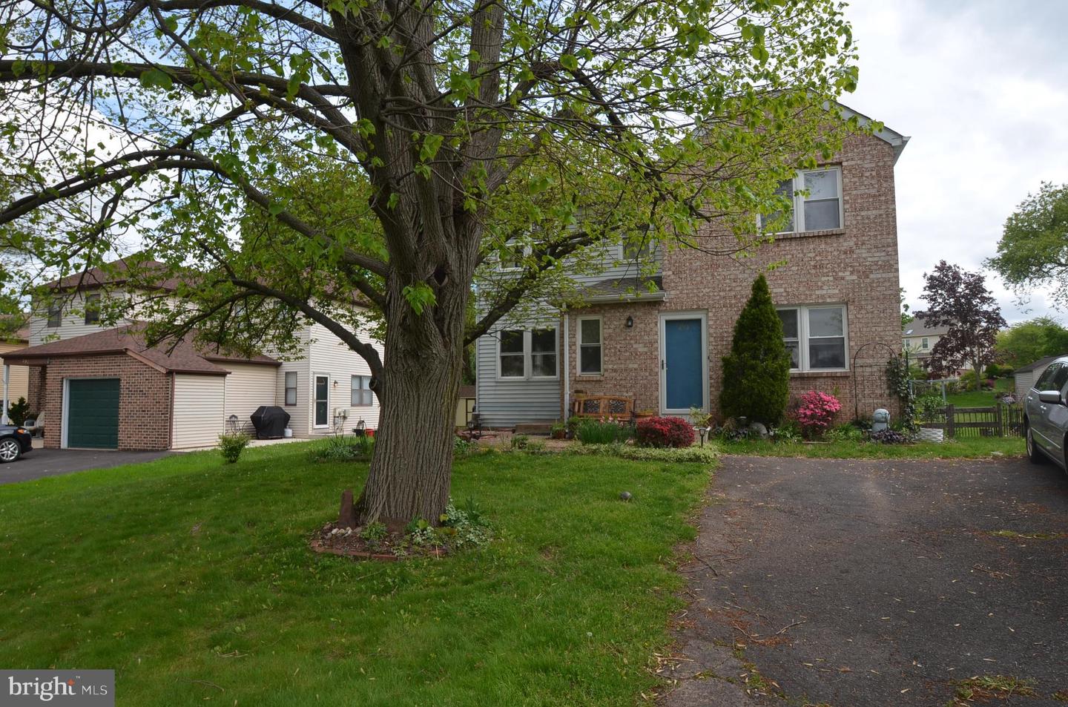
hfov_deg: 81.3
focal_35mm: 21
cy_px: 354
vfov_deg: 59.2
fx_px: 622
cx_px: 534
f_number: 8
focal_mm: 14
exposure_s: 1/250
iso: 200
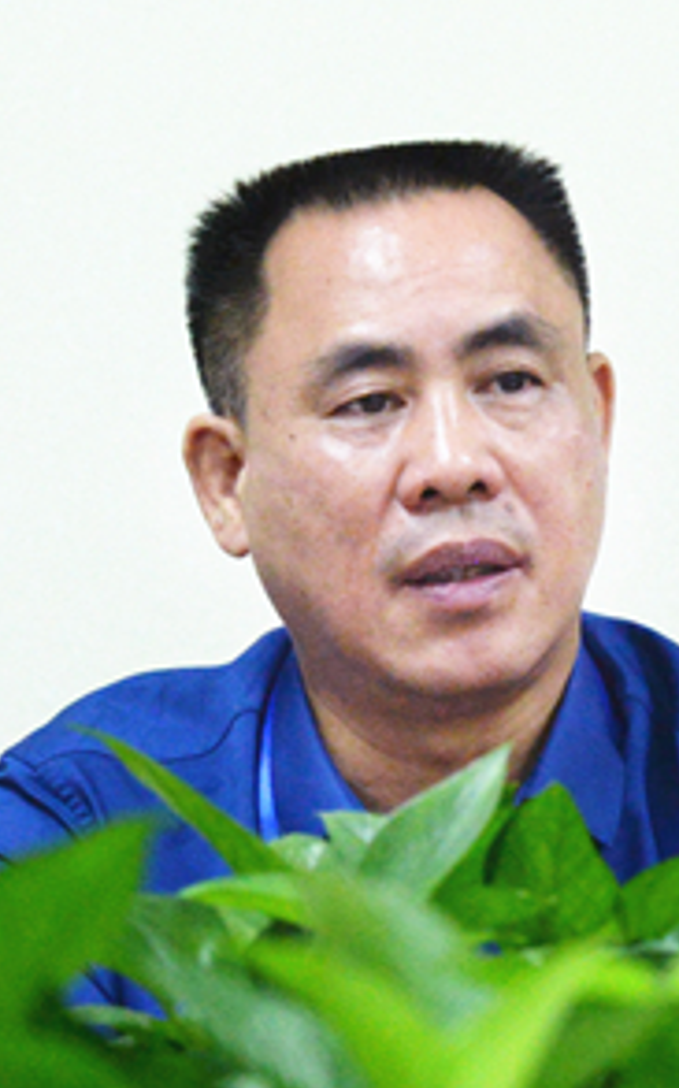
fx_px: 5599
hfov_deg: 6.9
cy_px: 706
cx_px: 371
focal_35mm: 189
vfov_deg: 11.1
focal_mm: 85
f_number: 4.5
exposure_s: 1/250
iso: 3200
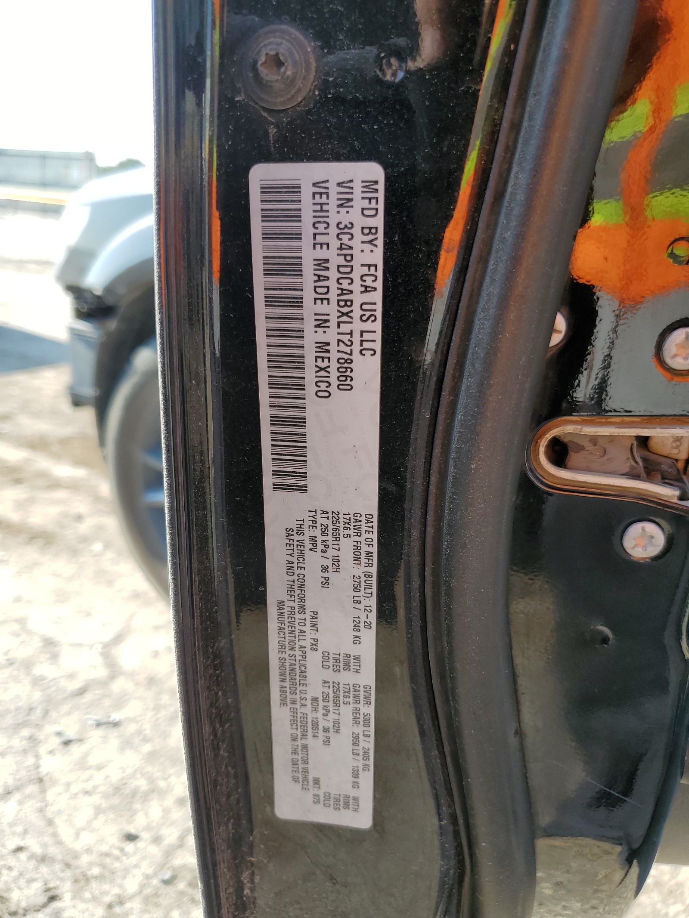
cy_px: 459
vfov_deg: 67.3
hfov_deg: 53.1
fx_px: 690
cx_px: 344
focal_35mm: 26
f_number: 1.5
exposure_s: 1/769
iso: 50
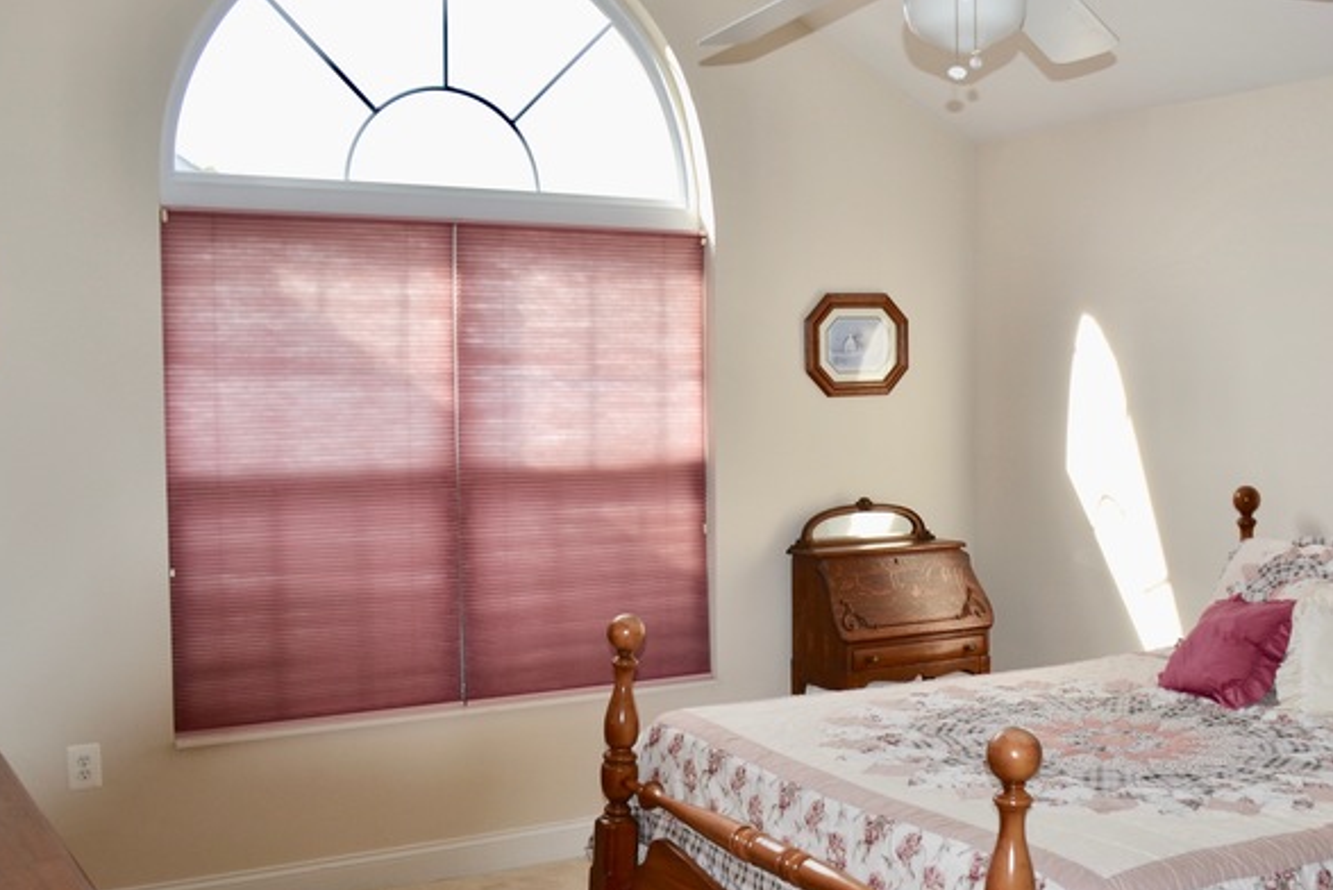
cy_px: 438
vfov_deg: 33.4
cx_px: 781
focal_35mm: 40
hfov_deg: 48.2
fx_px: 1482
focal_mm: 18
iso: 100
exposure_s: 1/200
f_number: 4
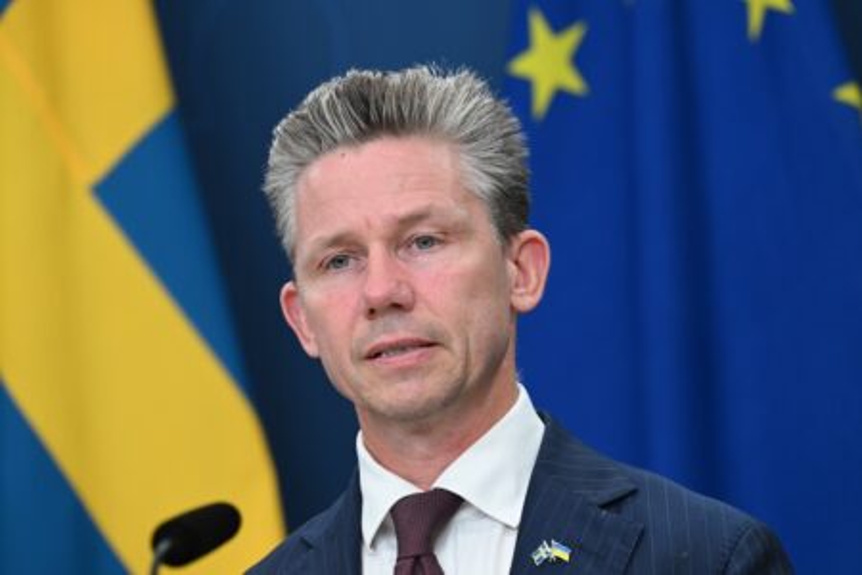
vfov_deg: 7.2
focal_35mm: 190
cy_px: 288
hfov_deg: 10.8
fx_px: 4549
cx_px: 431
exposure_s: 1/320
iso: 2500
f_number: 5
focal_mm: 190
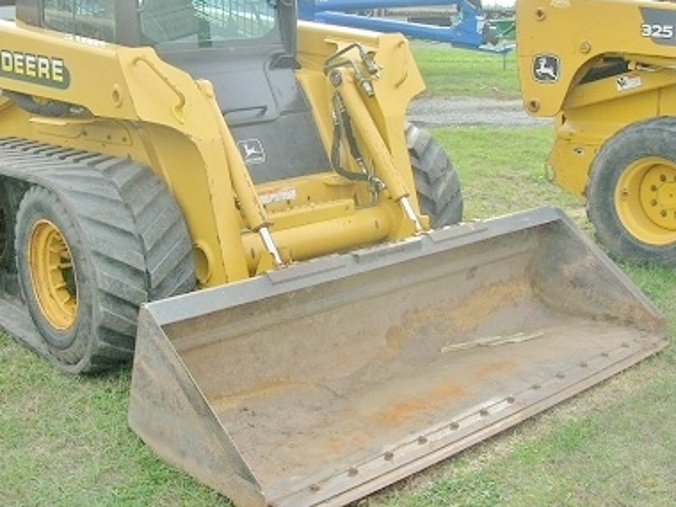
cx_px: 260
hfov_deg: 41.0
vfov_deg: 31.4
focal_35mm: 46
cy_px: 188
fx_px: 898
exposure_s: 1/112
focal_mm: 5.8
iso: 50
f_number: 4.9
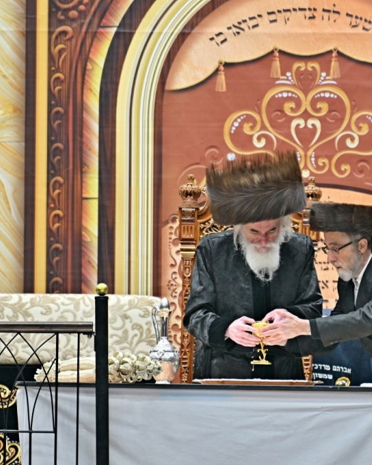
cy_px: 232
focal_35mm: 424
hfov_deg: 3.6
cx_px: 302
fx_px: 5835
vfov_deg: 4.6
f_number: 2.8
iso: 200
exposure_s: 1/320
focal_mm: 200
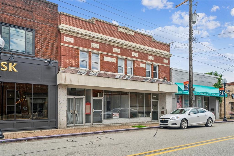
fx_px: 156
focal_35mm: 24
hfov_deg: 73.8
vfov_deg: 53.1
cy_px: 78
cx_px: 117
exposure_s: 1/20
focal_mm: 24
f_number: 14
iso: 50
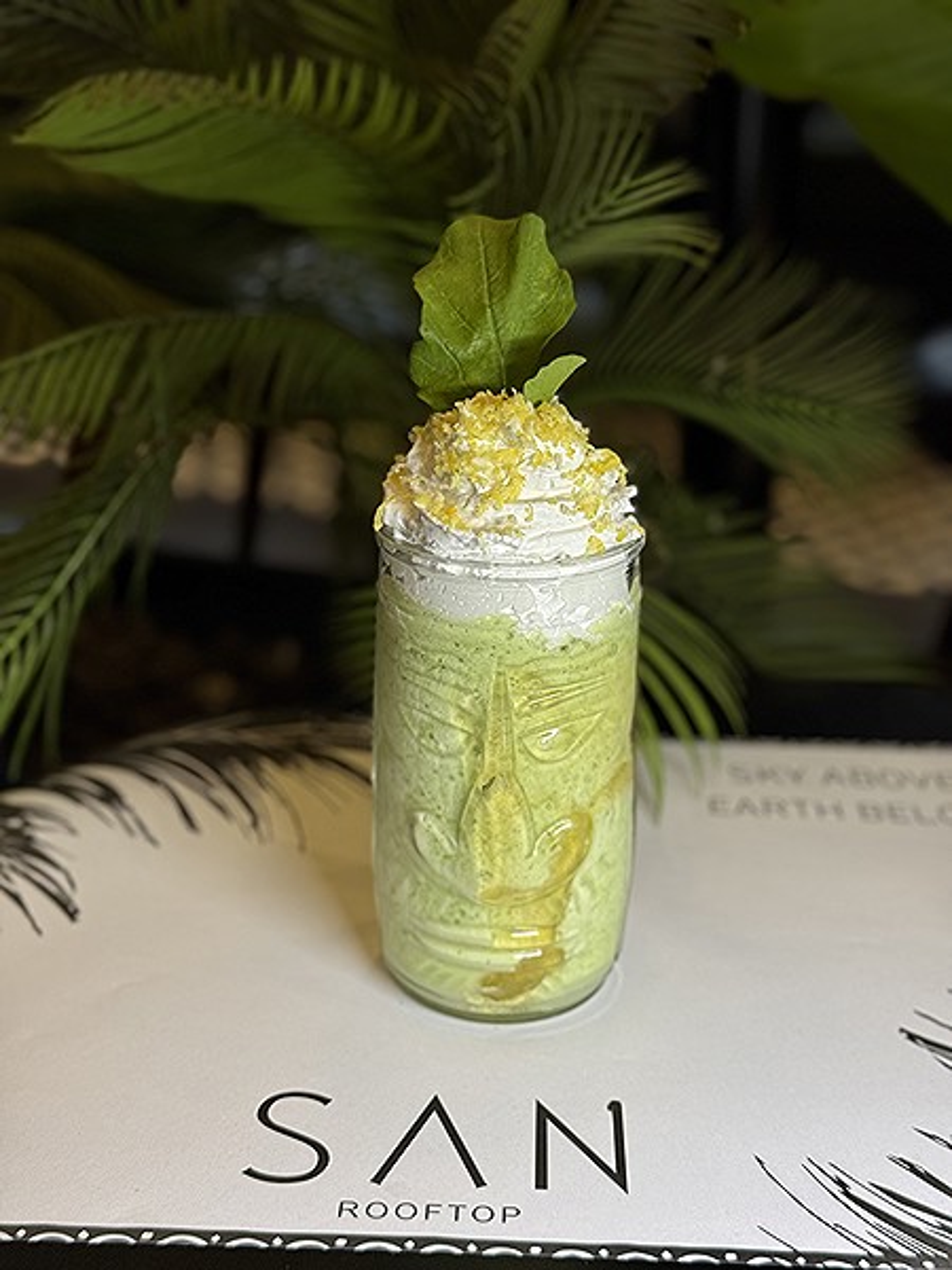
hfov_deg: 30.3
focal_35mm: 48
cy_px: 635
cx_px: 476
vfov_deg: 39.7
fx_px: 1760
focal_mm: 6.76
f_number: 1.78
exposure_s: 1/100
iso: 64
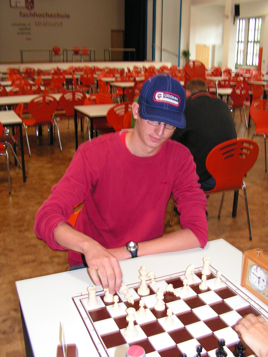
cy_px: 178
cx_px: 134
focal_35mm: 36
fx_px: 372
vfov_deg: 51.4
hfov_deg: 39.7
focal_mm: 6
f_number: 3.2
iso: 200
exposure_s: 1/40
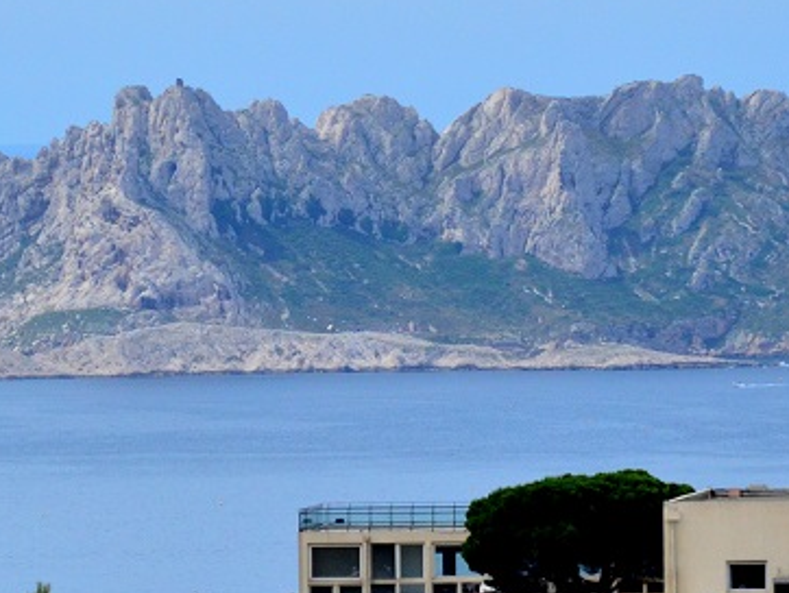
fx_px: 16748
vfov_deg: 2.0
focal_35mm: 734
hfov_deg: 2.7
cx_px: 651
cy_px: 308
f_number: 5
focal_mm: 185
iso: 1100
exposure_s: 1/8000
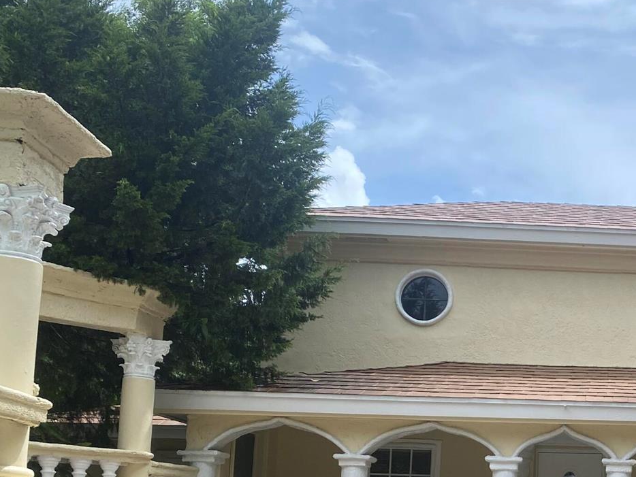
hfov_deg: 31.2
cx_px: 643
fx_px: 1048
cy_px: 448
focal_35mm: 57
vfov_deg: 24.8
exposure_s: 1/2513
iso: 32
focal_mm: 4.25
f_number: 1.8
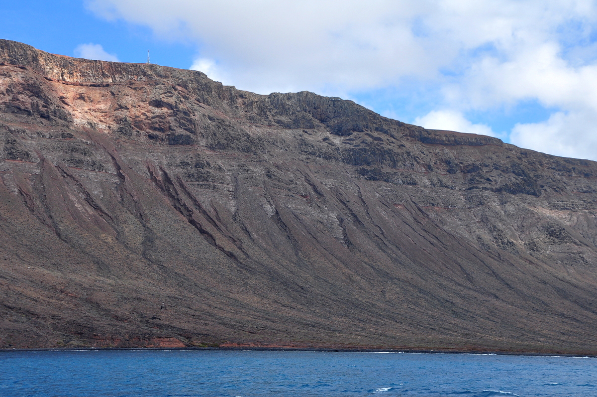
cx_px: 298
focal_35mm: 57
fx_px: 944
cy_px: 198
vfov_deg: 23.7
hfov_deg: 35.1
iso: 400
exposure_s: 1/400
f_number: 10
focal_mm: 38
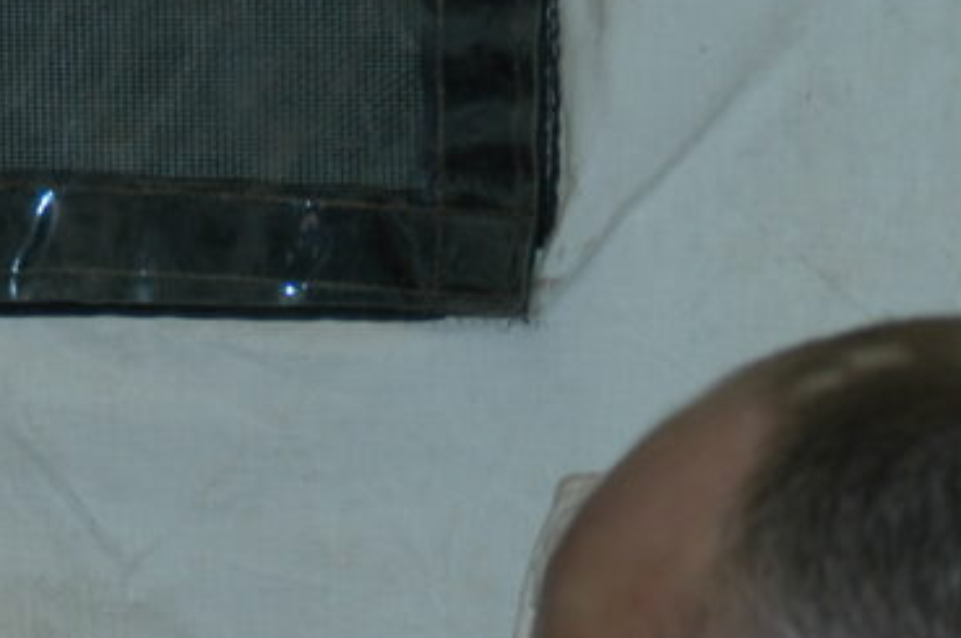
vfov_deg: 2.3
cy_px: 858
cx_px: 49
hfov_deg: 3.5
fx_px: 15596
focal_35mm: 585
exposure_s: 1/125
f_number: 3.5
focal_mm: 120
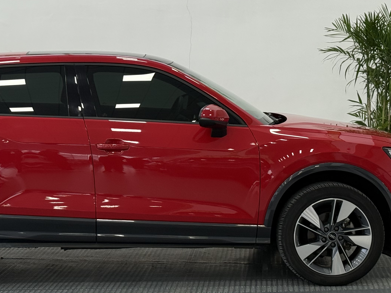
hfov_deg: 21.3
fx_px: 1039
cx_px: 139
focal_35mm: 92
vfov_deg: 16.1
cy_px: 127
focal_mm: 6.76
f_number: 1.78
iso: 100
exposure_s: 1/93
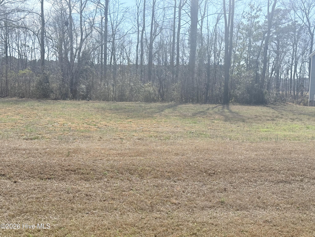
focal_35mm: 48
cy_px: 118
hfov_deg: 39.7
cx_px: 158
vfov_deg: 30.3
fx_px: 437
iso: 64
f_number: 1.78
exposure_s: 1/4329
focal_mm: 6.76
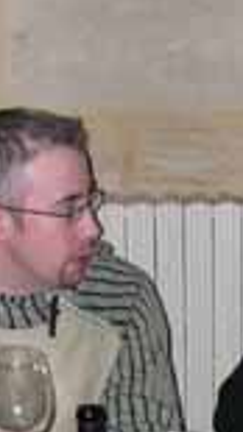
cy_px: 270
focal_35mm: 102
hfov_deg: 11.8
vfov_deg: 20.9
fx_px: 1170
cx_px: 179
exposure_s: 1/60
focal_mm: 5.6
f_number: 2.7
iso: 179
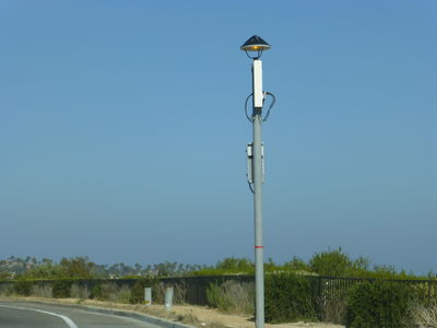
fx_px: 1540
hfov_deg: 16.1
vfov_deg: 12.1
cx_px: 218
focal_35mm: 122
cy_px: 164
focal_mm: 21.8
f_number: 5.4
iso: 100
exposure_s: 1/640
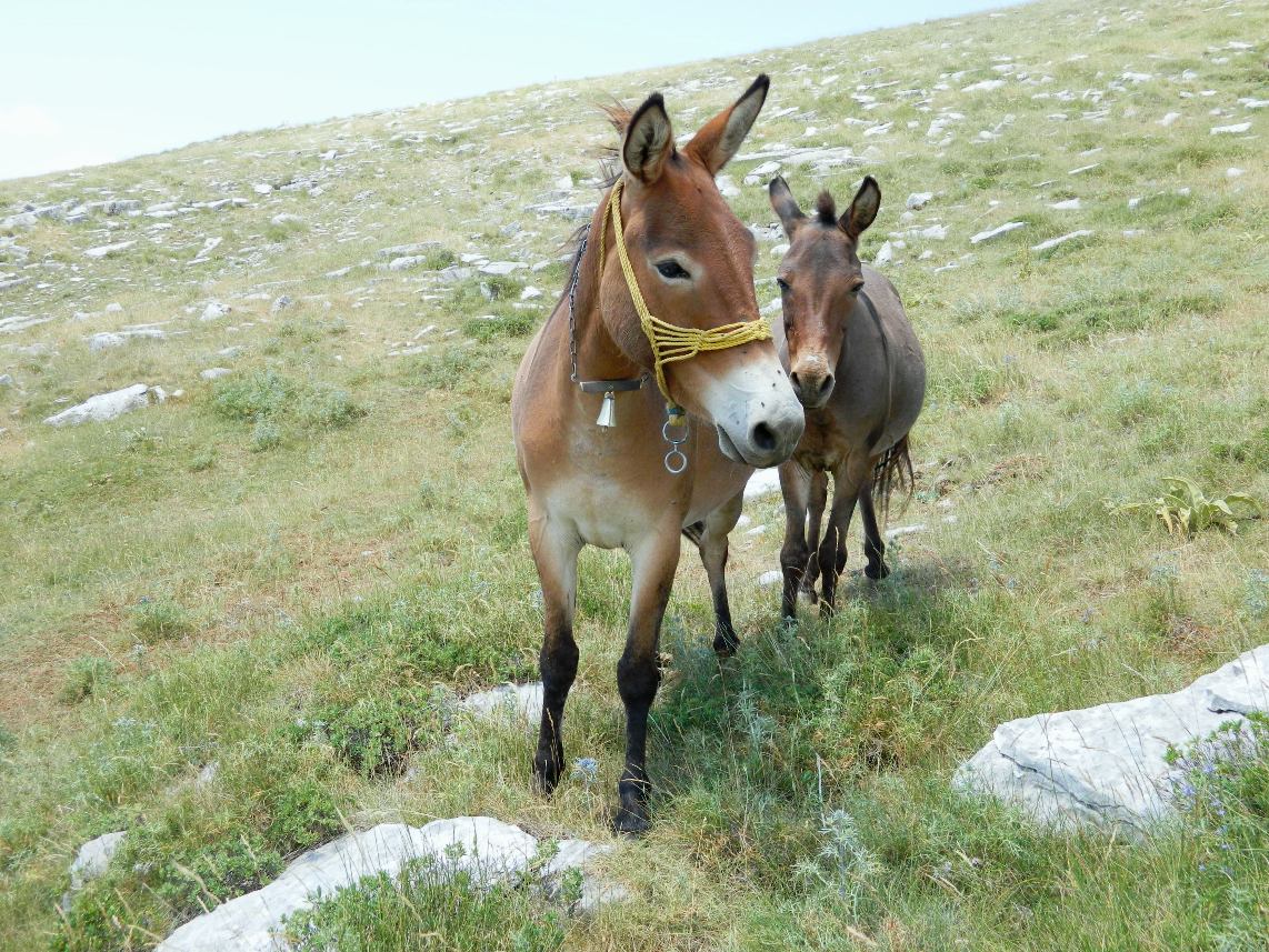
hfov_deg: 45.8
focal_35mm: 41
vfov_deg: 35.1
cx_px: 634
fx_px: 1503
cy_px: 476
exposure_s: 1/320
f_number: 3.5
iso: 110
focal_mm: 7.3
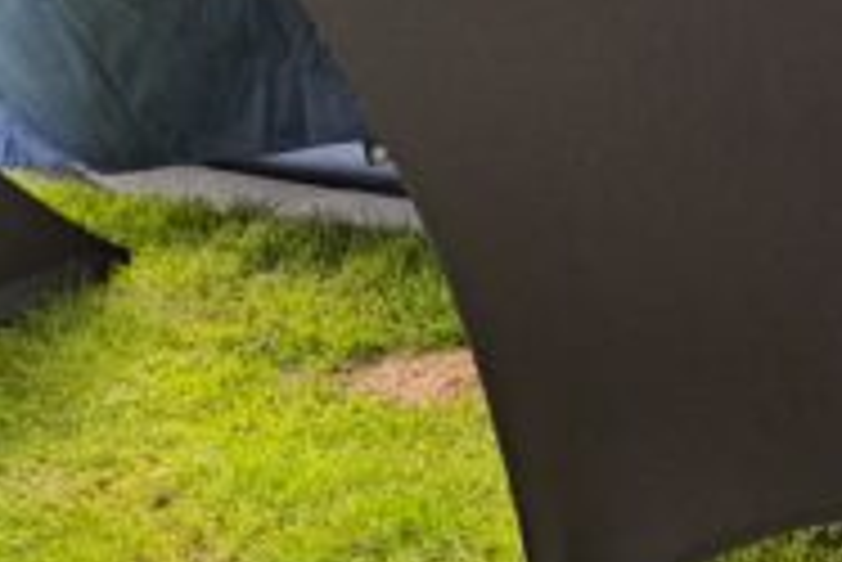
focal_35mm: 80
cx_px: 1342
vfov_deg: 17.1
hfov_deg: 20.7
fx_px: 1873
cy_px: 243
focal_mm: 5.23
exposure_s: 1/50
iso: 400
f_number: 1.8
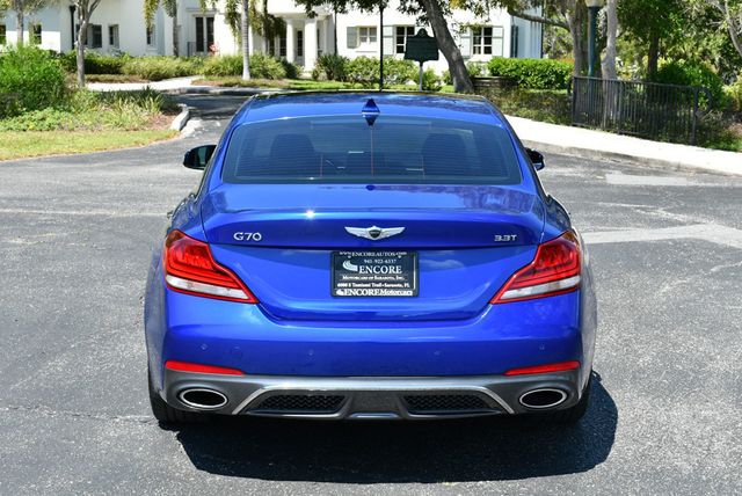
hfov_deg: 34.5
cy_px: 248
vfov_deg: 23.4
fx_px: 1197
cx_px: 371
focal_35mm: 58
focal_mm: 29
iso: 200
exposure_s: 1/250
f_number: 8
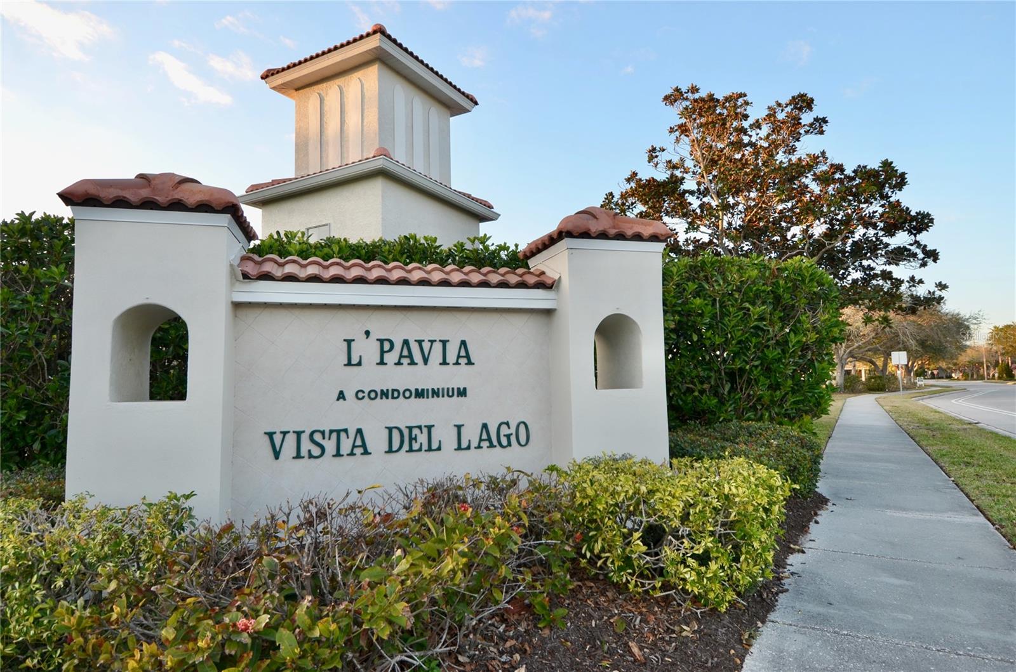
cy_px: 336
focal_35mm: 21
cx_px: 508
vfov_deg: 59.2
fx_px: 591
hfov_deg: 81.3
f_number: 5.6
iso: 200
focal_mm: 14
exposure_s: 1/125
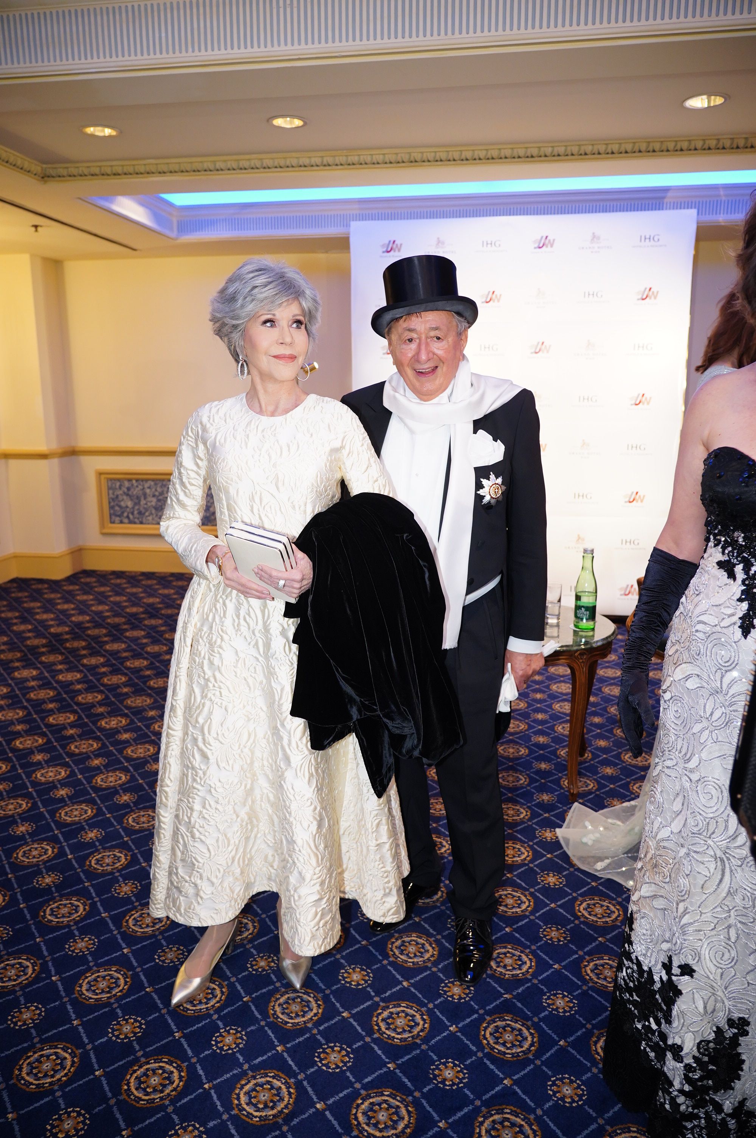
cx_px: 378
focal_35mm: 25
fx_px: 789
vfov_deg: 71.6
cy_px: 569
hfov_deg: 51.2
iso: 1600
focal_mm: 25
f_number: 4
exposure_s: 1/60
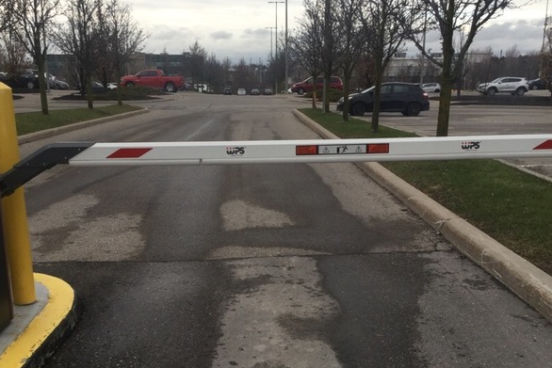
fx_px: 675
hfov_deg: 44.5
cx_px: 276
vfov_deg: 30.2
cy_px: 261
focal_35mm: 44
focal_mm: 3.3
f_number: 2.4
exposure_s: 1/327
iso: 25
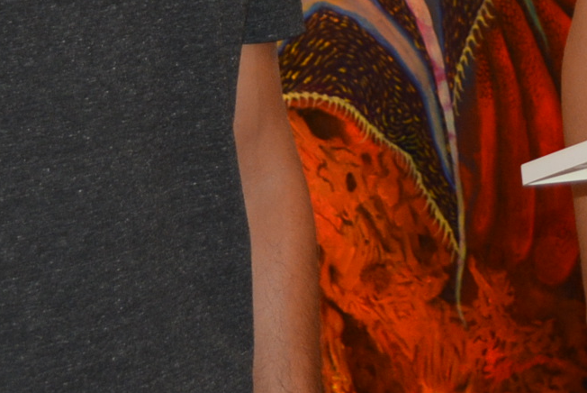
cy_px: -320
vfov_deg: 7.5
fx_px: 2921
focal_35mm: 179
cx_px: 465
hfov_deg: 11.4
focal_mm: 26
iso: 450
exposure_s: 1/60
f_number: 4
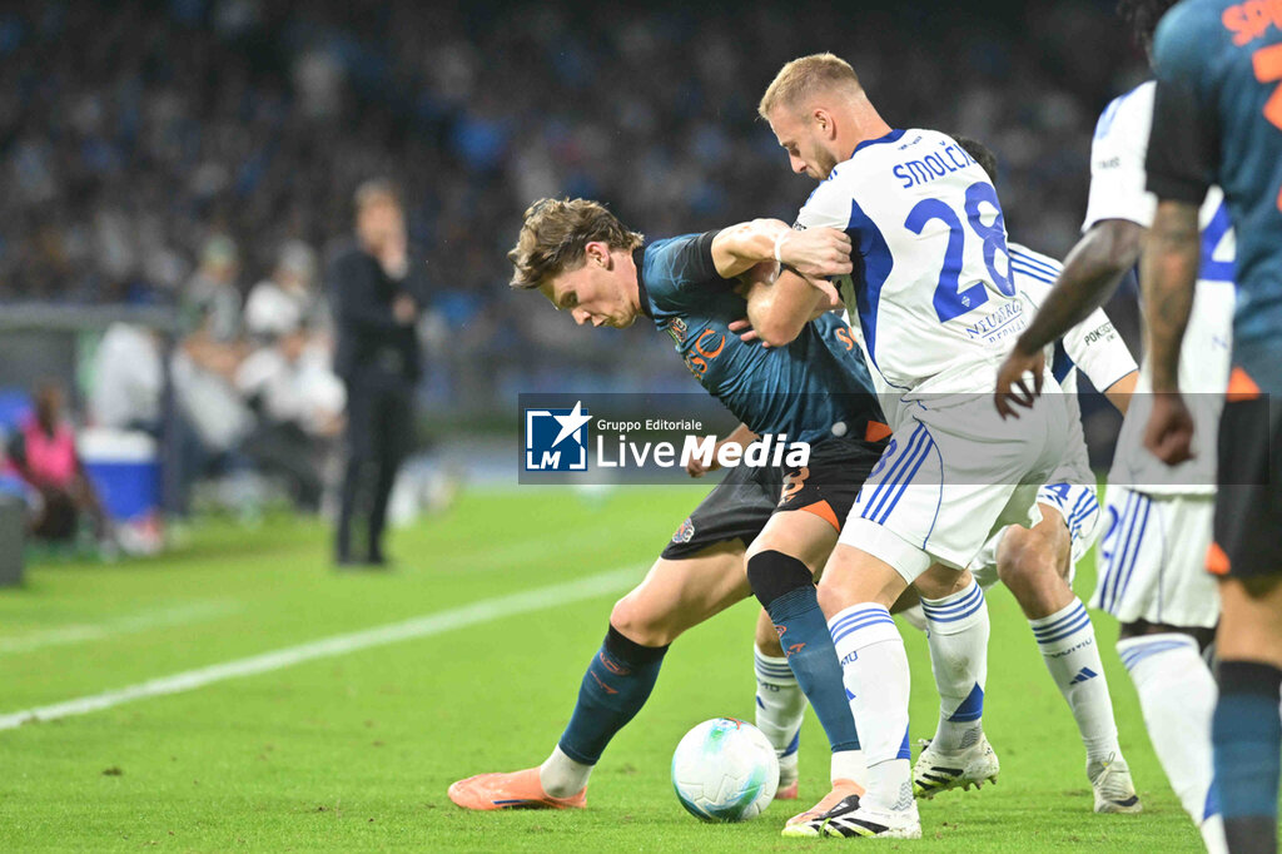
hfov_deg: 6.9
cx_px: 641
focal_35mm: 300
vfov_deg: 4.6
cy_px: 427
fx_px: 10679
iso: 3200
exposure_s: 1/1000
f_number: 4
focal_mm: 300
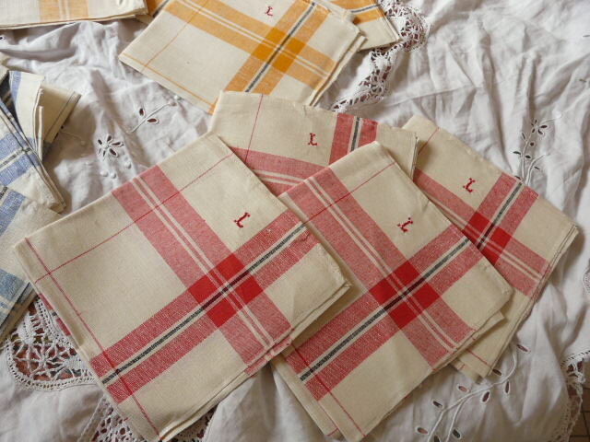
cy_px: 221
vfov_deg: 49.7
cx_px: 295
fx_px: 477
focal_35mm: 28
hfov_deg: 63.4
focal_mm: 4.6
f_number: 2.8
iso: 125
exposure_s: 1/30
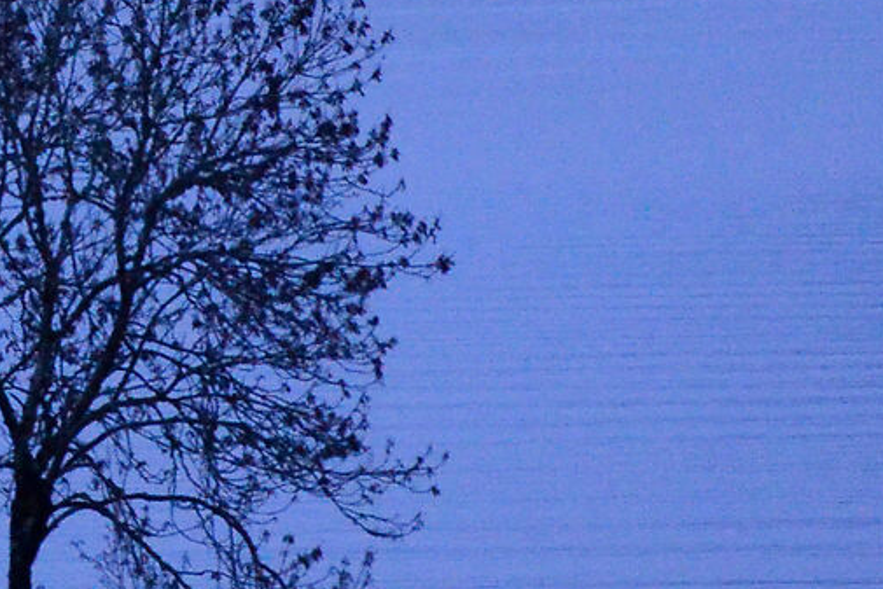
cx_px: -173
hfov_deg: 2.8
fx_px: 18311
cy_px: -161
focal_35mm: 746
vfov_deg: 1.8
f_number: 5.6
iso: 3600
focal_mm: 105
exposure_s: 1/250
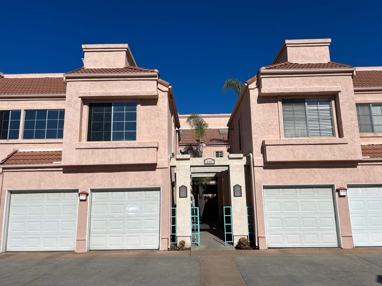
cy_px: 143
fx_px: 287
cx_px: 191
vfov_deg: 53.1
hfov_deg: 67.3
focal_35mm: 26
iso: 50
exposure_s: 1/14286
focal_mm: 5.7
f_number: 1.5
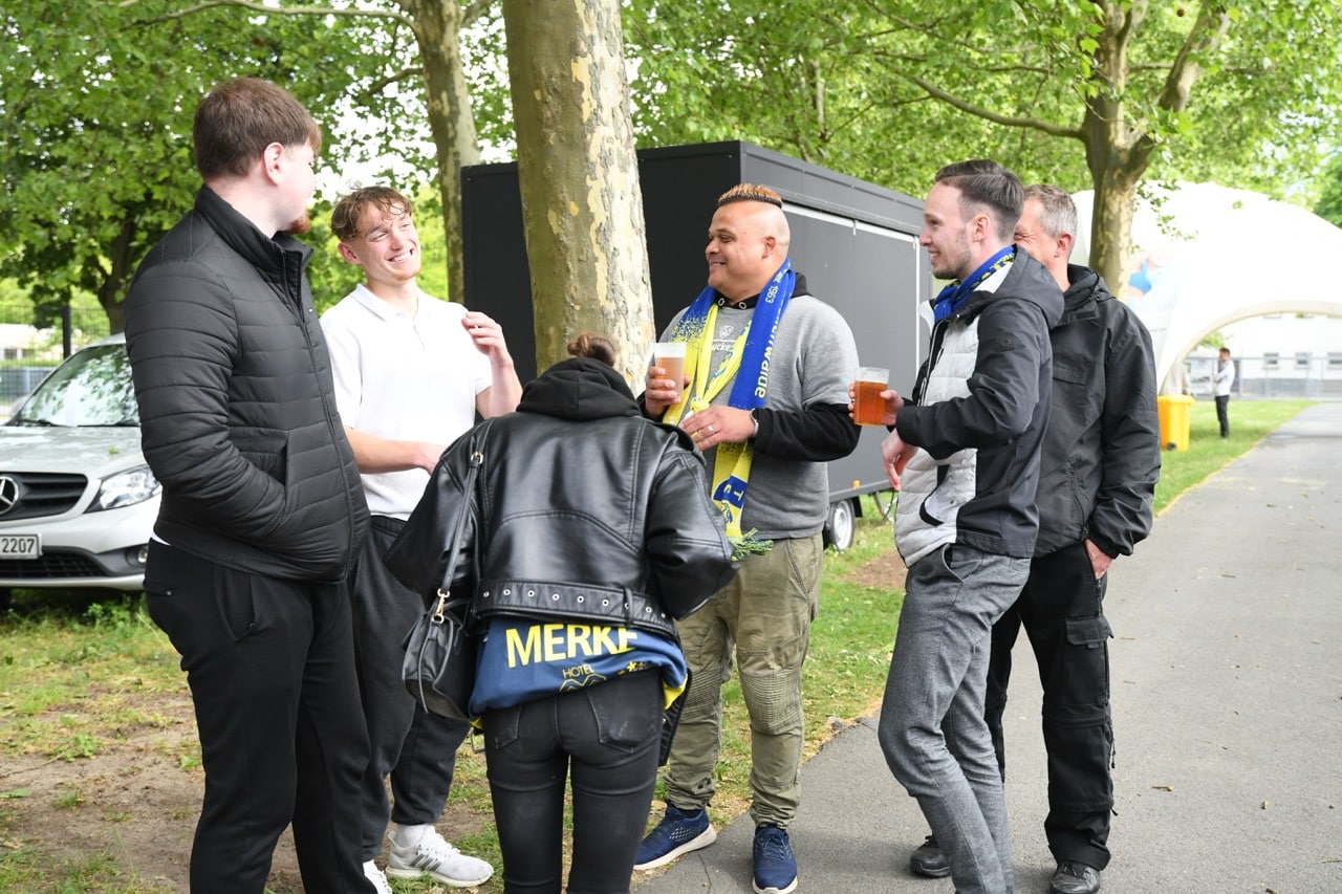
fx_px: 1491
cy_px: 447
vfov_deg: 33.4
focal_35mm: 40
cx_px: 671
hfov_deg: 48.5
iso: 1250
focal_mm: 40
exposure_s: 1/1000
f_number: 4.5
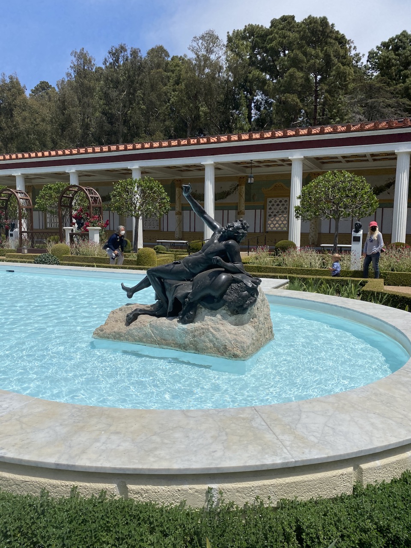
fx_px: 412
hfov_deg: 53.1
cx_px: 206
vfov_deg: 67.3
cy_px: 274
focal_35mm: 26
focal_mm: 4.25
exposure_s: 1/6061
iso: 32
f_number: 1.8
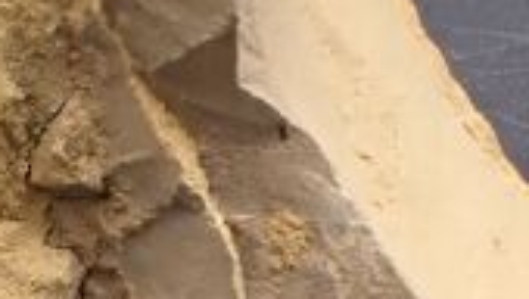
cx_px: 131
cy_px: 262
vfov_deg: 4.0
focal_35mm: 308
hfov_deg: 7.0
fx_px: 4324
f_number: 6.3
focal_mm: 18
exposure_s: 1/250
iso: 800
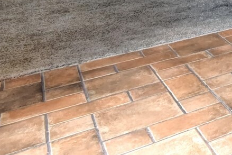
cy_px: -95
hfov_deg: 21.4
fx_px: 374
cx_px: 424
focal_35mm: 58
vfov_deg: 19.5
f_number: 11
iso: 3200
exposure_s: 1/4
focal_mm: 10
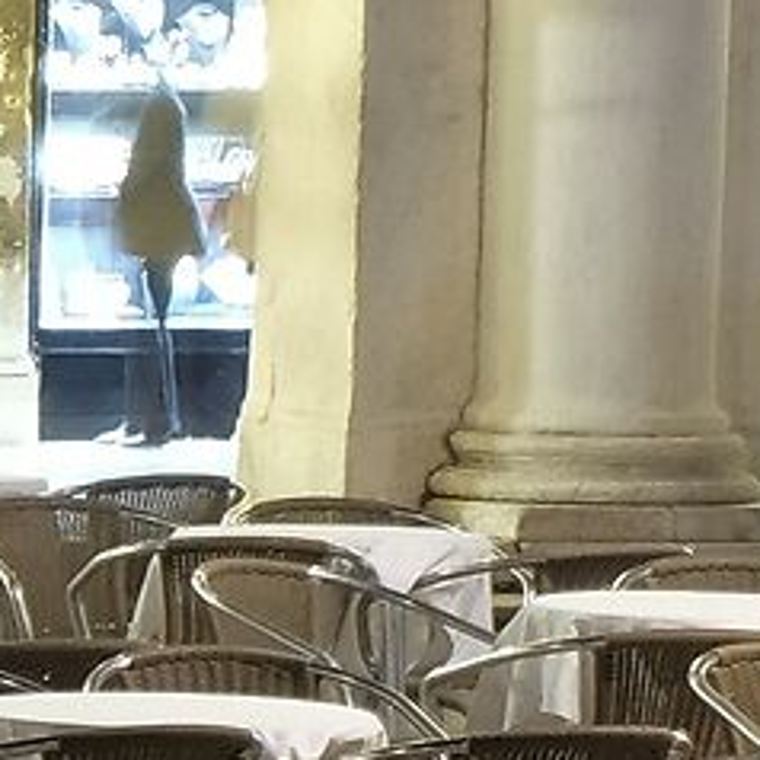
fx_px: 6806
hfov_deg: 5.3
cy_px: 482
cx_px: -2670
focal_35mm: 274
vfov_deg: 6.4
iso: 400
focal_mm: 21.4
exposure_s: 10
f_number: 14
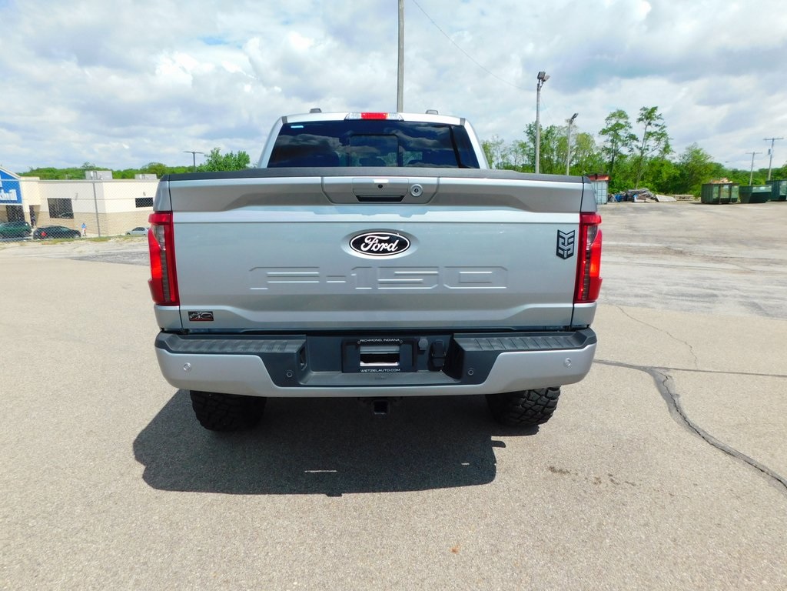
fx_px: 523
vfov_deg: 58.9
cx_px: 394
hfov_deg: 73.9
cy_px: 296
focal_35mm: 23
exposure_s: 1/500
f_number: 6
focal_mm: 4
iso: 125
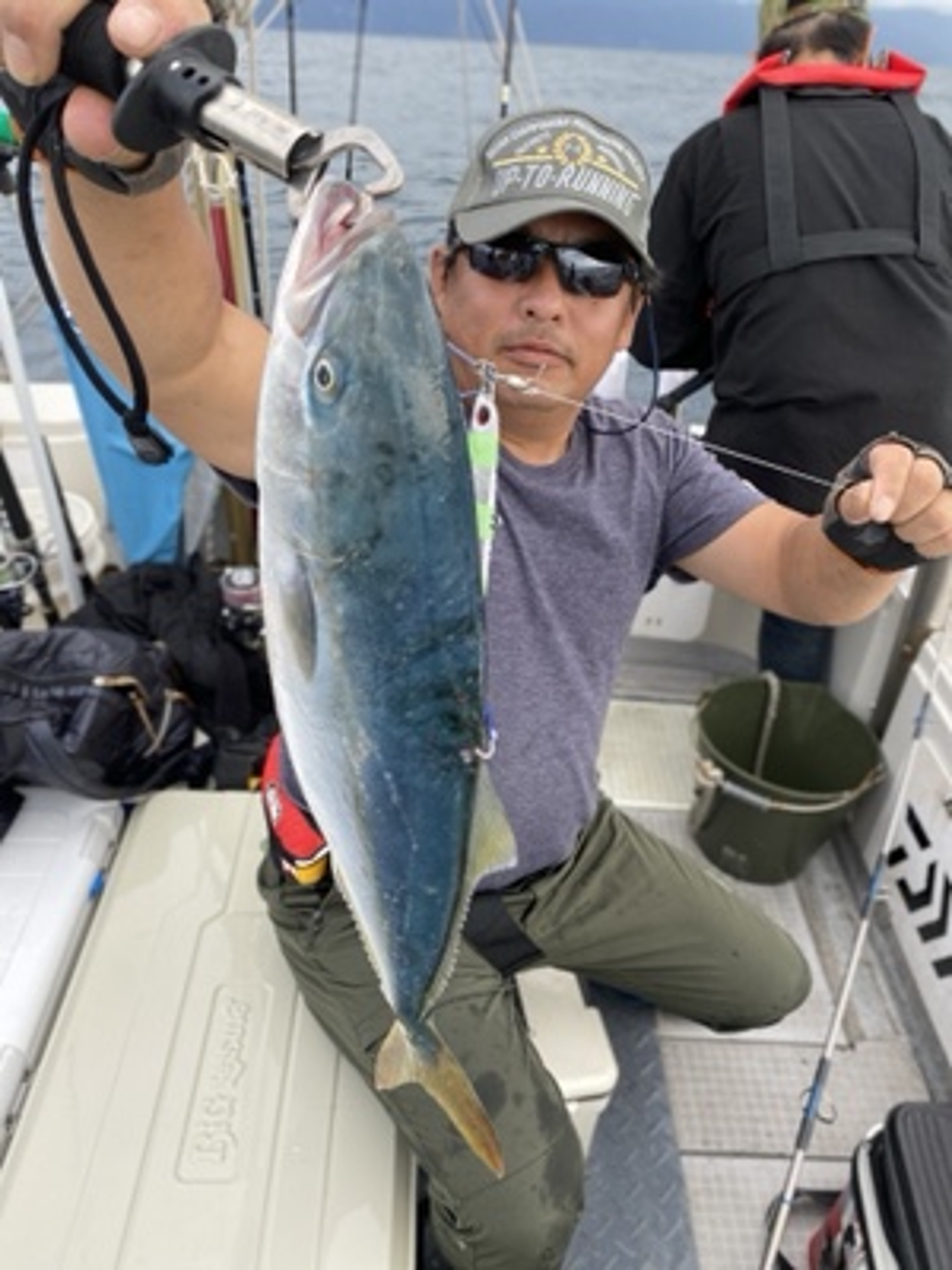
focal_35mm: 26
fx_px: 953
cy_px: 635
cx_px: 476
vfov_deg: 67.3
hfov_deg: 53.1
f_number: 1.8
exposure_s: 1/444
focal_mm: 4.25
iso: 32
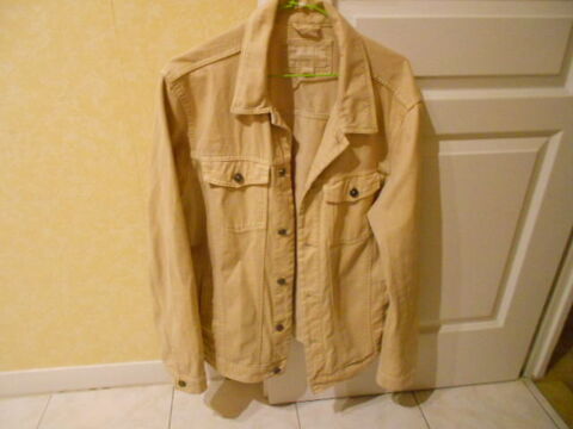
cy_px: 214
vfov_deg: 53.1
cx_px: 286
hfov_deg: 67.3
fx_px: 430
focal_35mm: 26
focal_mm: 4.6
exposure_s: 1/13
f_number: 3.2
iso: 800
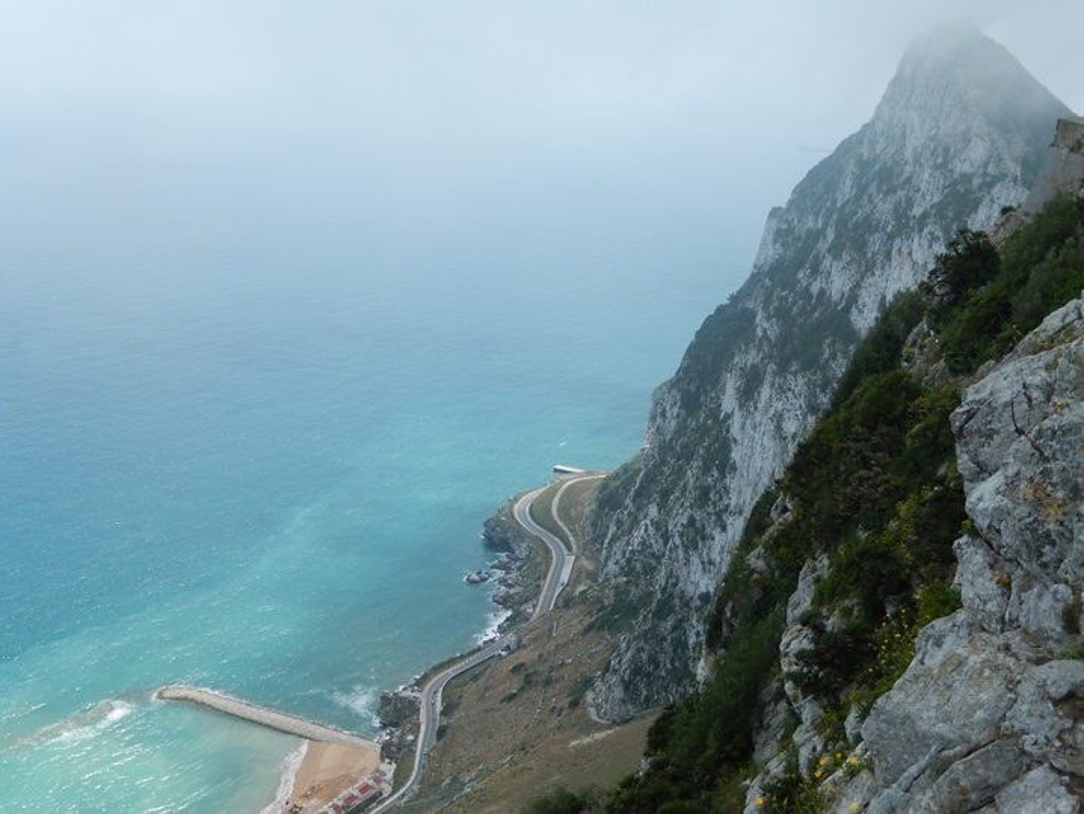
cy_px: 407
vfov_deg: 39.7
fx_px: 1128
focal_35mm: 36
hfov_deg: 51.3
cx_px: 542
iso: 125
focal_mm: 6.5
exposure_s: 1/1000
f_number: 4
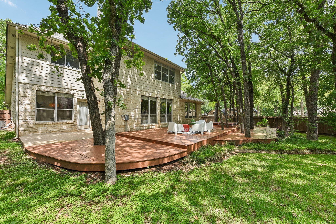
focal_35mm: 14
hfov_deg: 104.3
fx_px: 131
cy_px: 112
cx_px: 168
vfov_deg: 81.2
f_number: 8
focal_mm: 14
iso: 100
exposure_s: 1/125
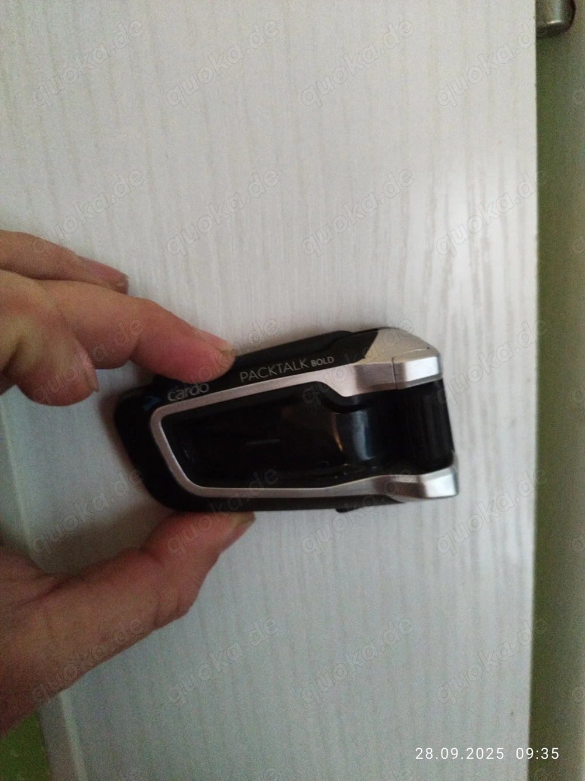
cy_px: 390
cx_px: 292
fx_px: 541
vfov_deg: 71.6
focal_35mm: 24
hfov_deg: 56.8
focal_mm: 5.89
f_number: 1.89
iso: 3400
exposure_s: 1/16.7
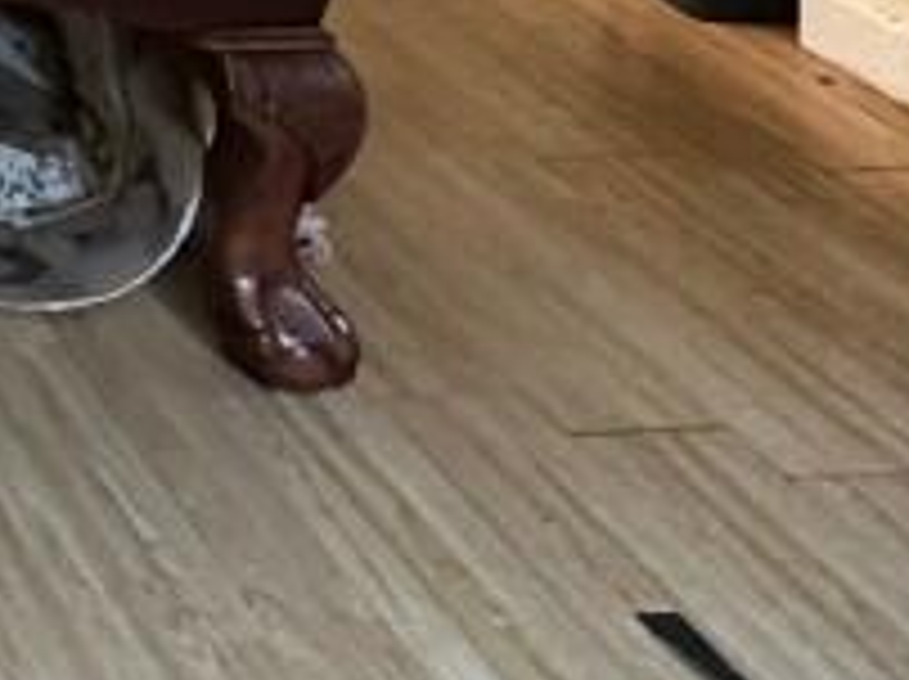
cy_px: -883
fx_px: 1862
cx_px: -688
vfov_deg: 14.6
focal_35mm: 71
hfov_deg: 20.3
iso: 400
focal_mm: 2.22
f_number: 2.2
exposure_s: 1/50
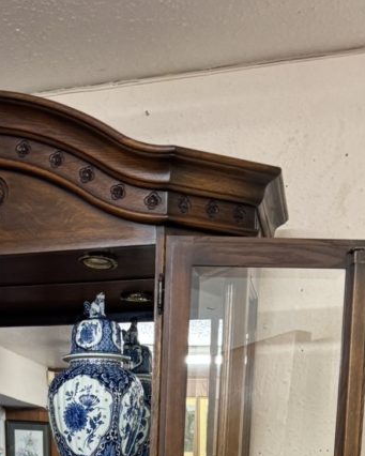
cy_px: 624
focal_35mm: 66
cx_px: 51
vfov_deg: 24.3
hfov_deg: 22.7
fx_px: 891
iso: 200
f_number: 1.78
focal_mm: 6.76
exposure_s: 1/50
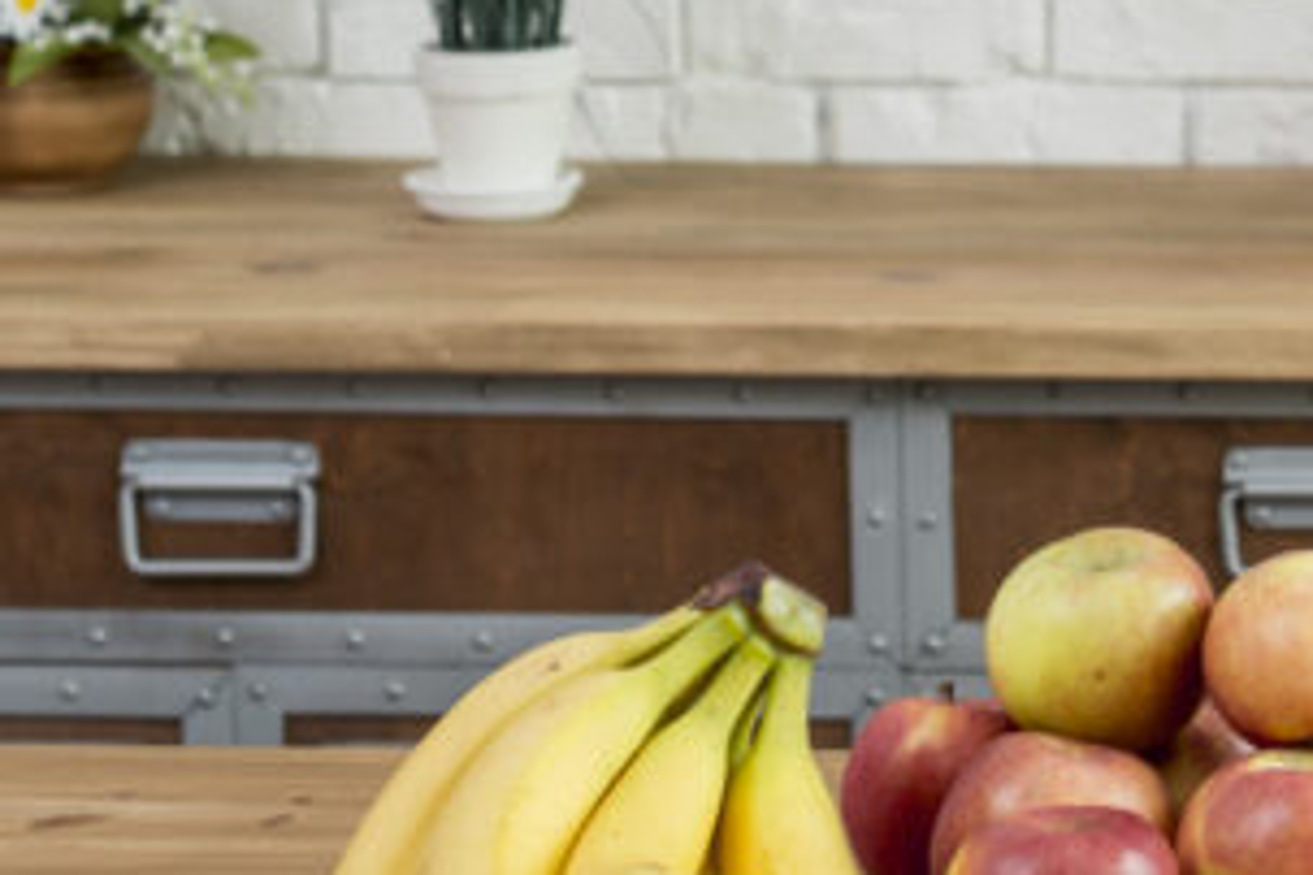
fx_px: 6163
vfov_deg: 8.0
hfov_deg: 11.7
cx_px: 1872
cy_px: -167
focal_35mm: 169
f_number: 4.5
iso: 250
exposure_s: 1/160
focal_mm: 50
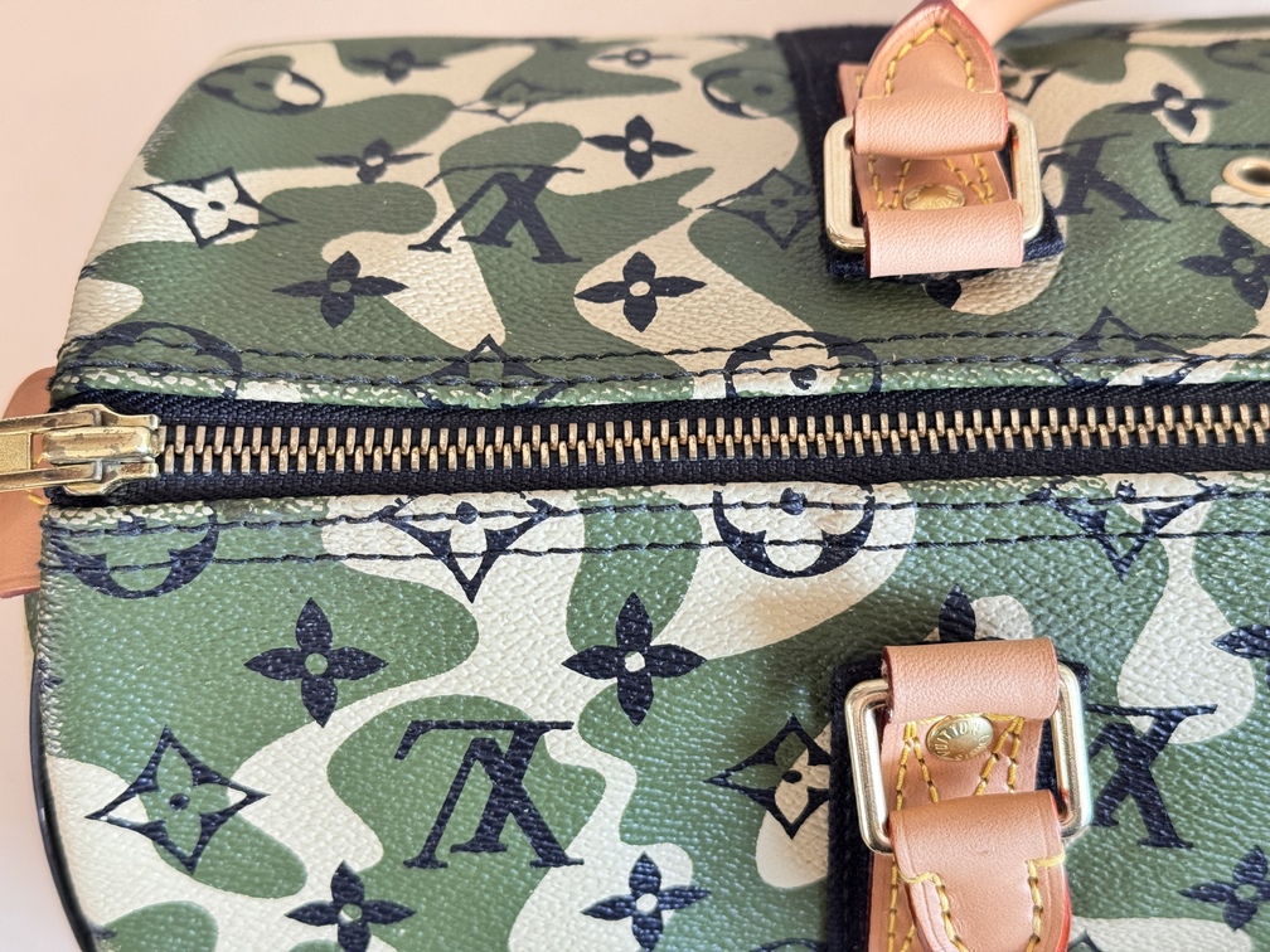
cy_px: 476
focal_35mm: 48
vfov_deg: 30.3
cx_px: 635
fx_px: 1761
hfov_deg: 39.7
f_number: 1.78
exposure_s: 1/50
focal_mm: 6.76
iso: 200
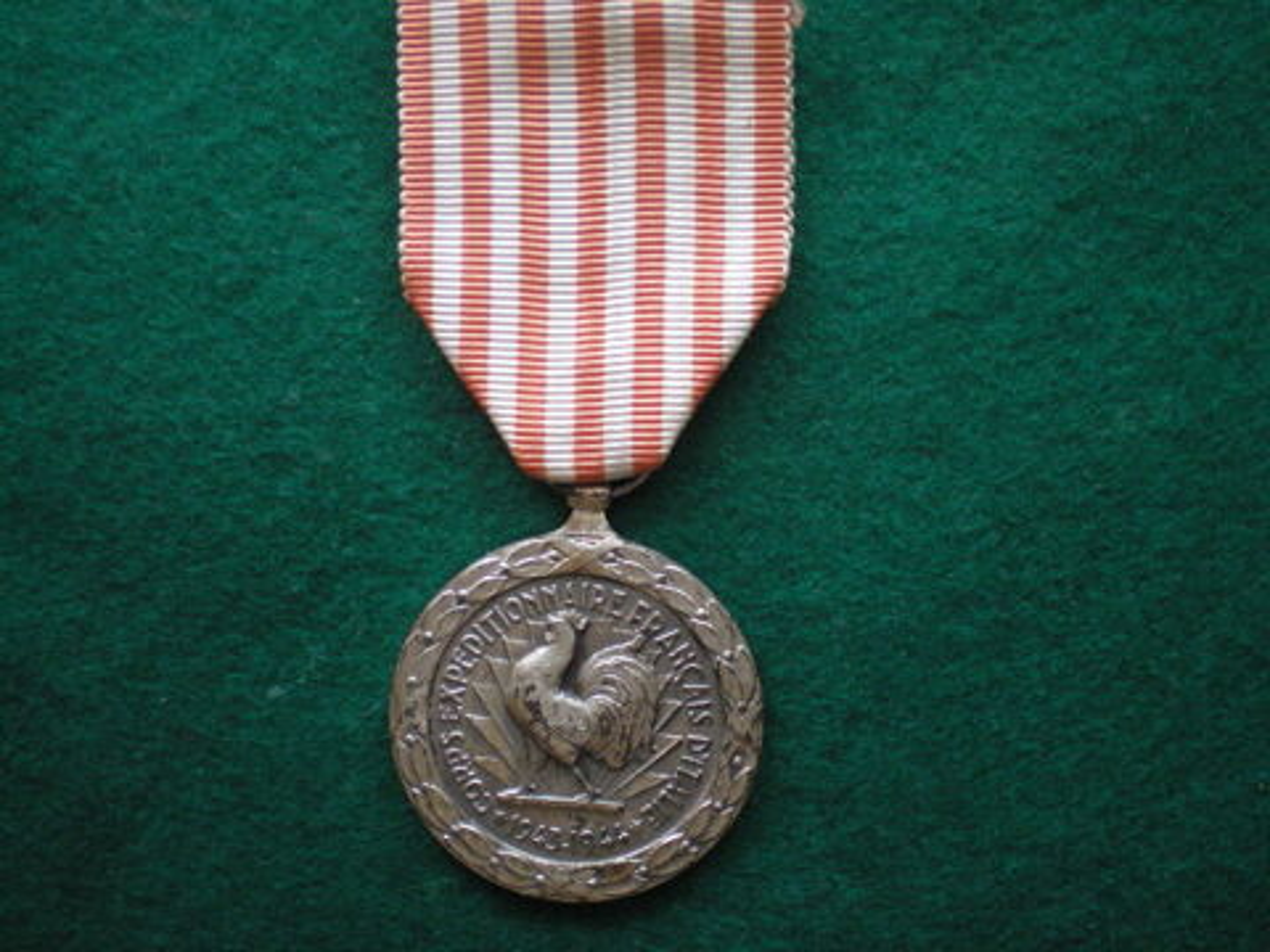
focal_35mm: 38
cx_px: 635
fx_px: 1394
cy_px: 476
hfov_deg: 49.0
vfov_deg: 37.7
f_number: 3.1
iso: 400
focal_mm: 6.3
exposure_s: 1/30
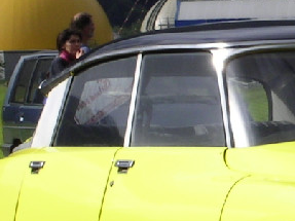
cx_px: 395
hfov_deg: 5.5
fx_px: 3067
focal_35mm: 360
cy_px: 161
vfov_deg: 4.1
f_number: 8
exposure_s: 1/232
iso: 50
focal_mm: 15.8
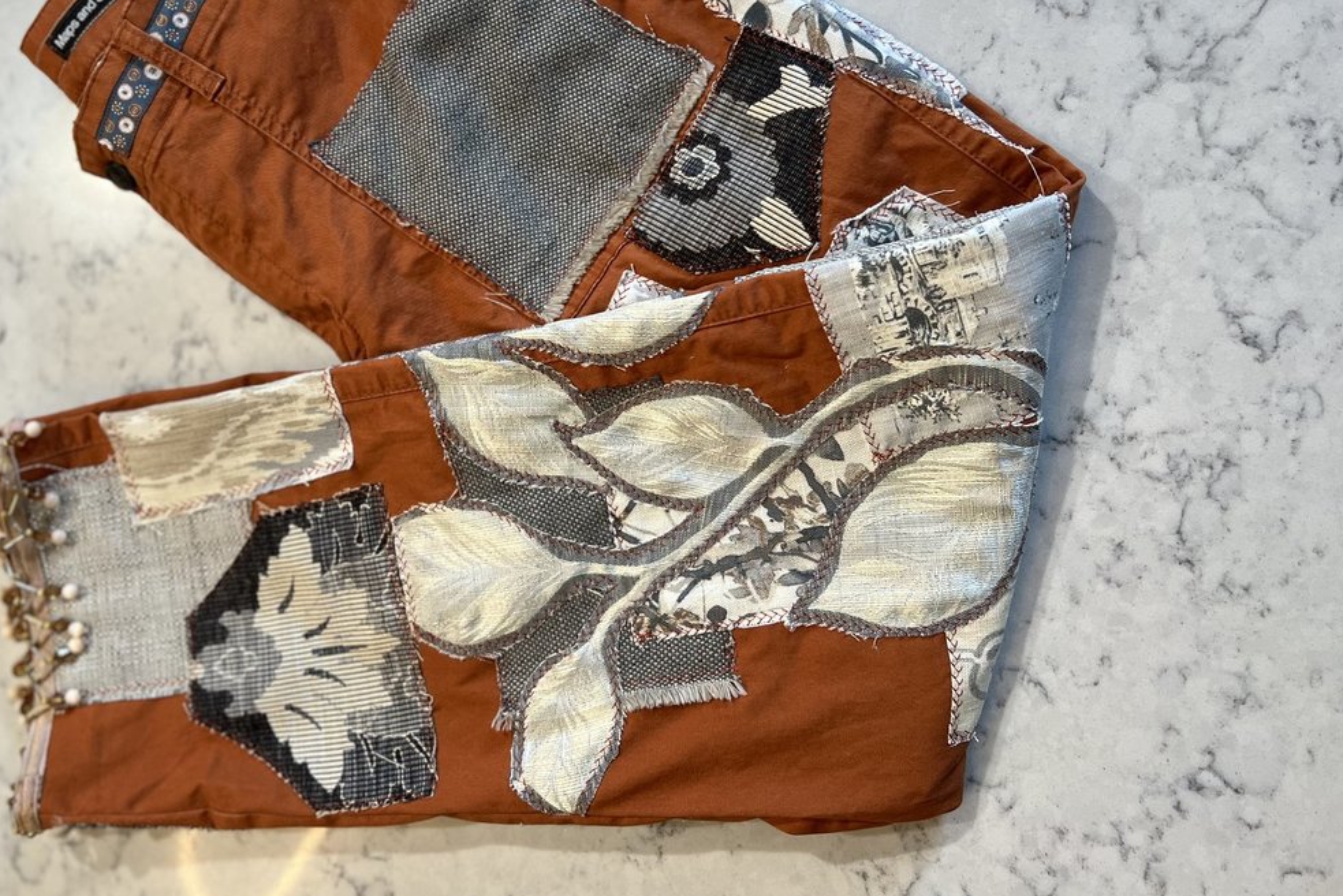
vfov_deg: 39.7
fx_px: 1231
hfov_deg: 56.7
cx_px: 525
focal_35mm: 33
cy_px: 329
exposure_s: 1/120
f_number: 1.5
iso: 80
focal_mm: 5.7
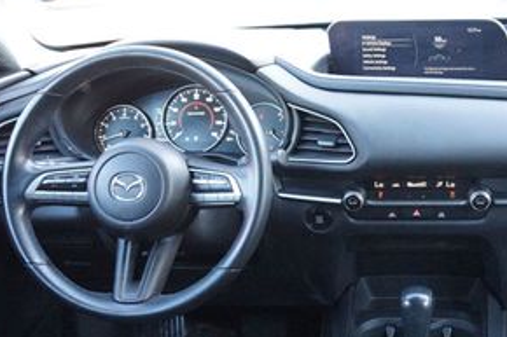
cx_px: 371
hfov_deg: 36.8
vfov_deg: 25.5
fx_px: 746
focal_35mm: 53
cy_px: 189
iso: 2000
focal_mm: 16
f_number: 3.5
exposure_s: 1/160
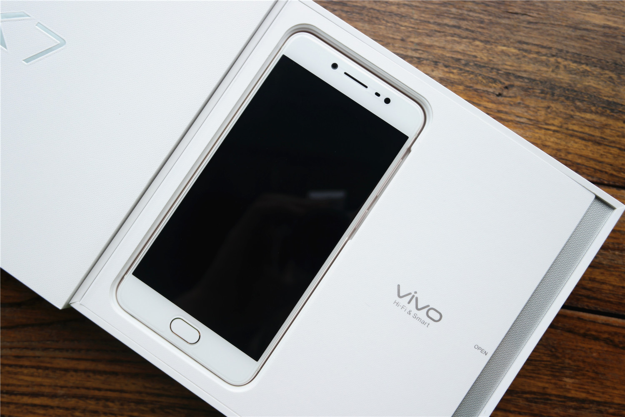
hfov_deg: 57.2
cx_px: 312
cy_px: 208
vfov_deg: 40.0
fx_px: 573
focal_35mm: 33
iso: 100
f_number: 3.5
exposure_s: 1/250
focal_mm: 22
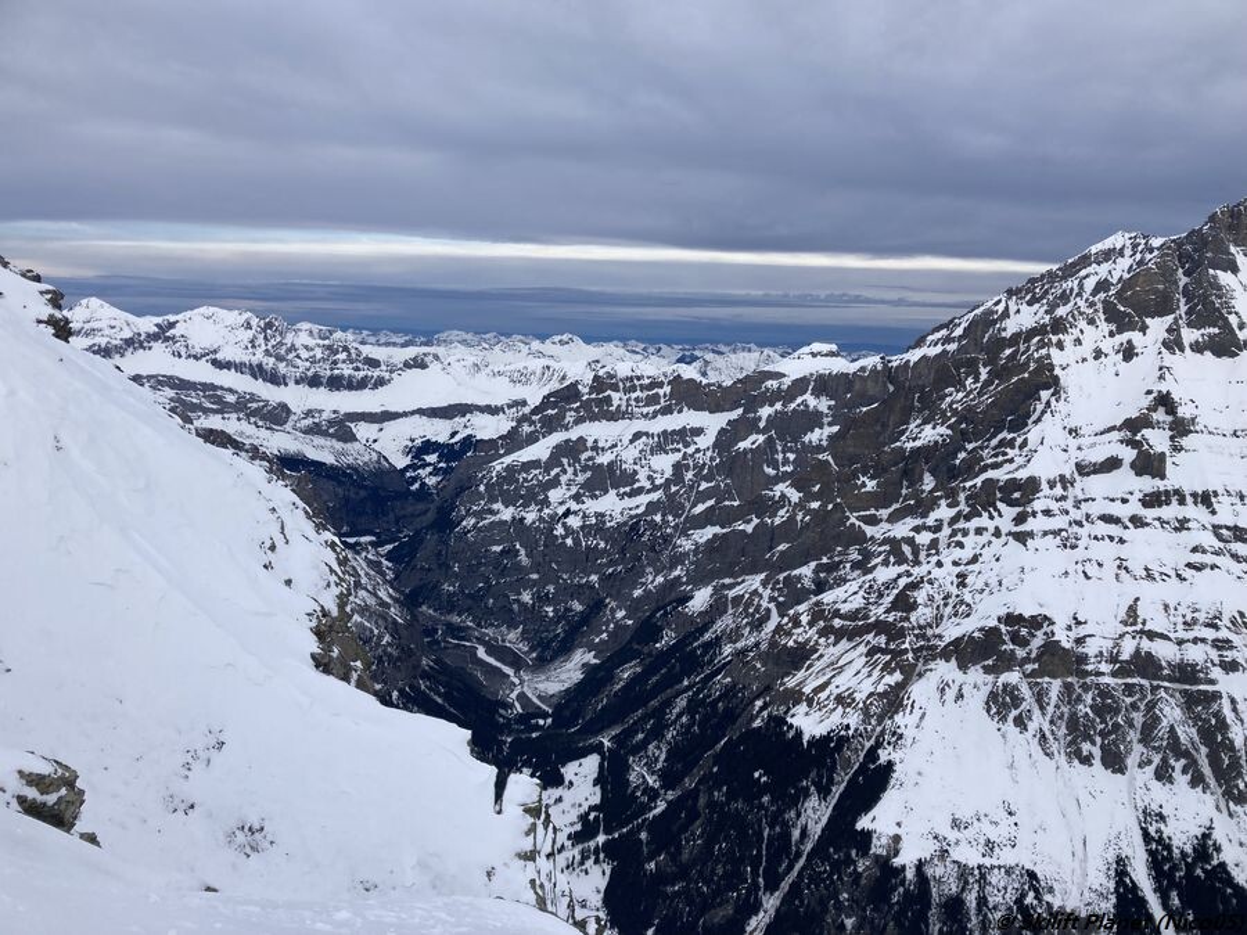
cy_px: 468
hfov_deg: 63.4
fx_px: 1009
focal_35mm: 28
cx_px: 624
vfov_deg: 49.7
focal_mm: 3.99
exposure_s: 1/1245
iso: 20
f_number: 1.8
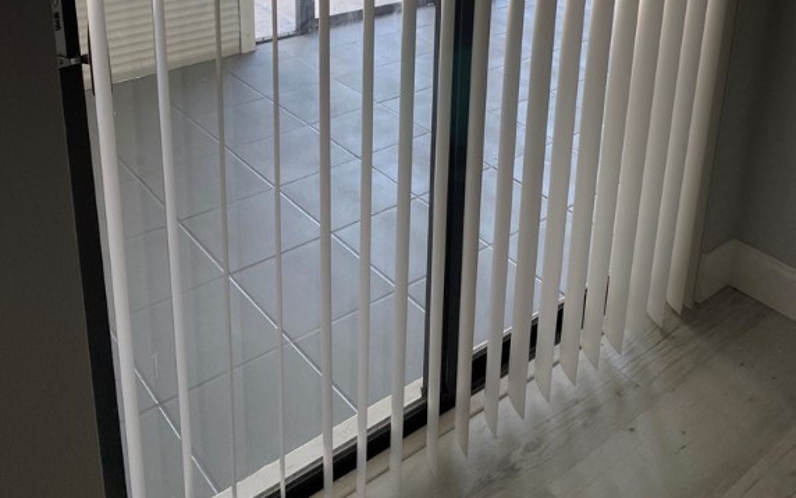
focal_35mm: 37
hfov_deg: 52.7
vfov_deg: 32.0
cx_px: 398
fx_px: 803
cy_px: 10
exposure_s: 1/121
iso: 40
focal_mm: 4.25
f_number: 1.8
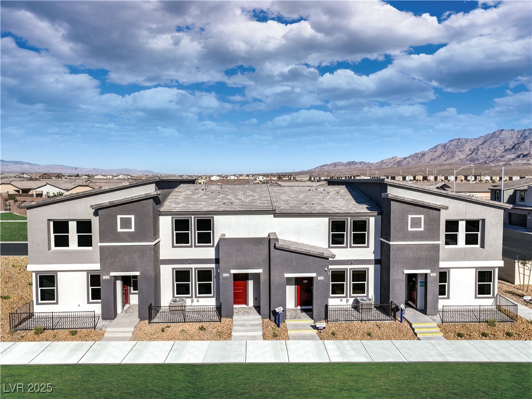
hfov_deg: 71.6
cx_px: 266
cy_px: 200
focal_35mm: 24
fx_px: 369
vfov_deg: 56.8
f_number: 2.8
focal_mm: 12.3
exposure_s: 1/3200
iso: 100
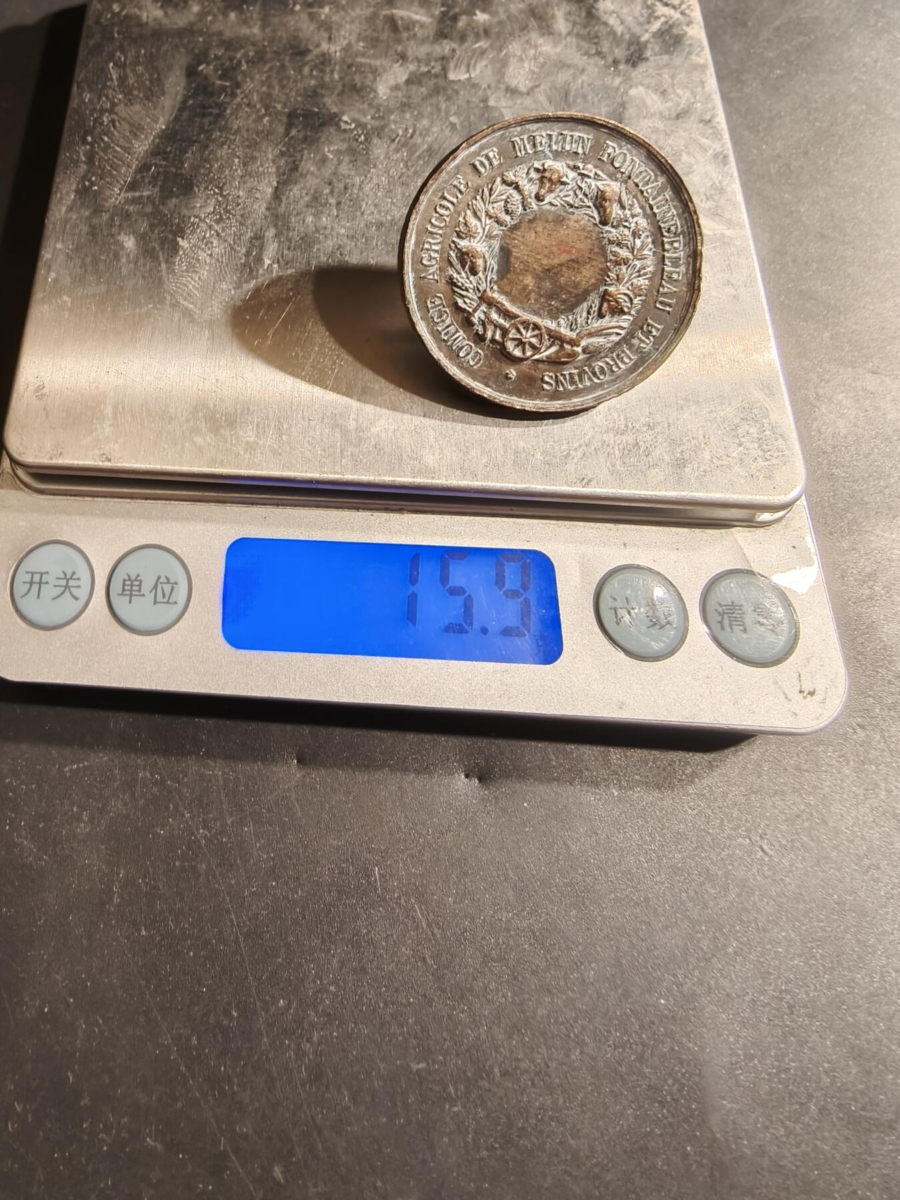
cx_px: 450
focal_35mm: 23
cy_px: 600
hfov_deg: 58.9
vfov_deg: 73.9
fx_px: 797
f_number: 2
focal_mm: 2.32
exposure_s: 1/50
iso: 160
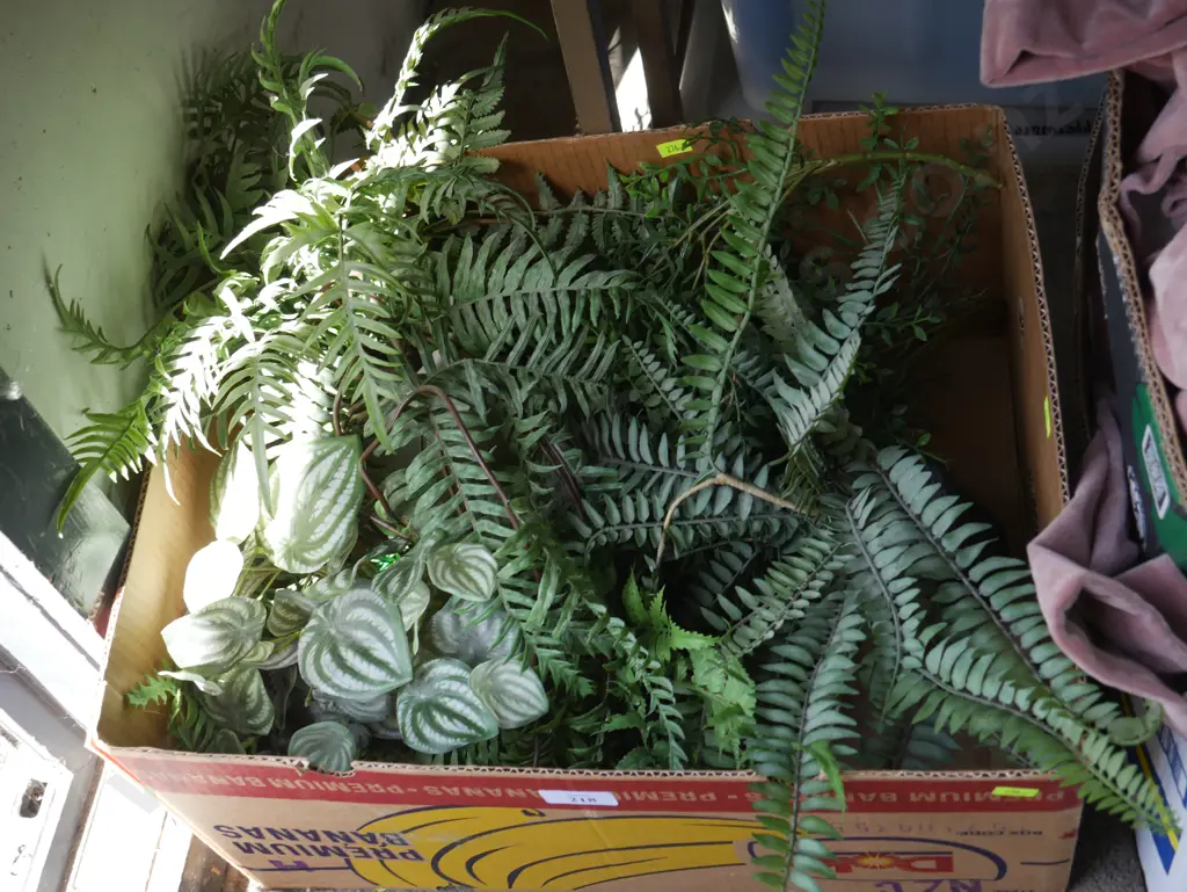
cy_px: 446
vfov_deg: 30.3
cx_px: 594
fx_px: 1647
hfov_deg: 39.6
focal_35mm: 48
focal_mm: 24
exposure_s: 1/80
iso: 200
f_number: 5.2
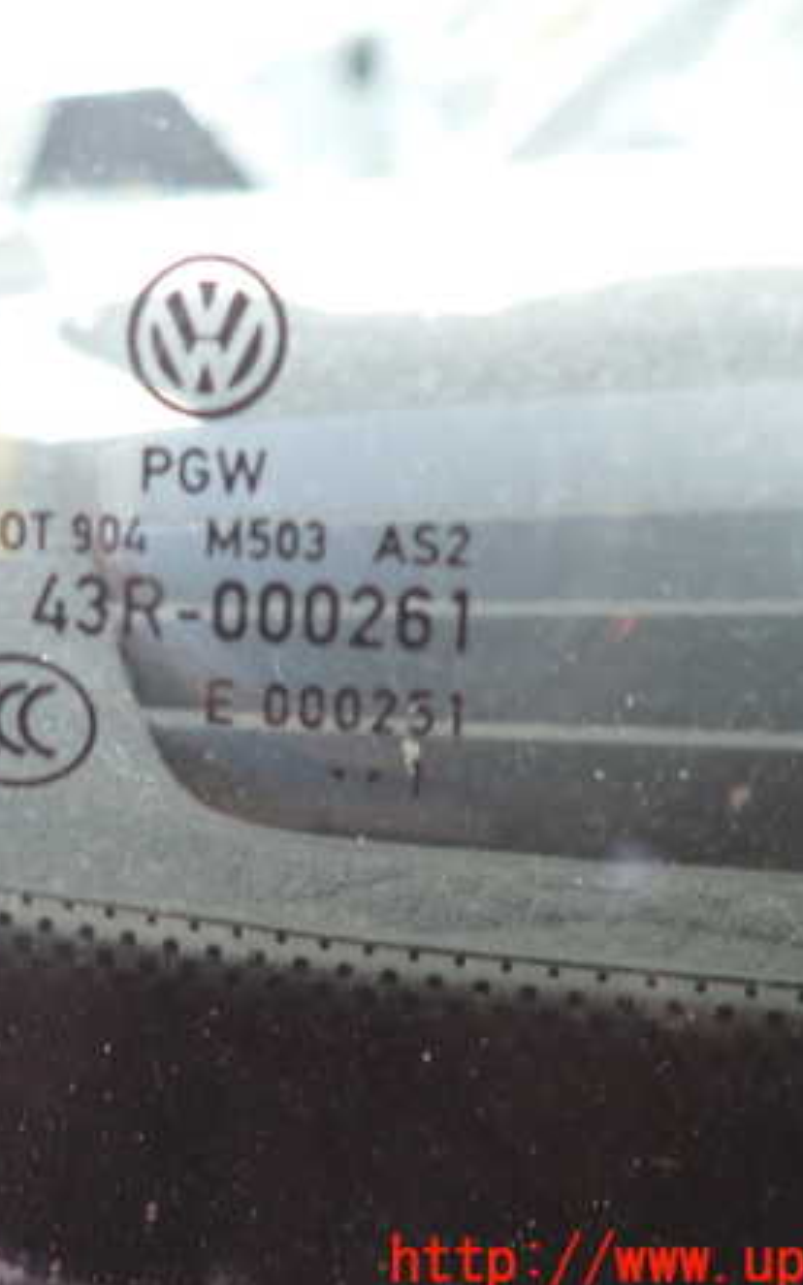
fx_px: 1261
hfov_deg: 34.4
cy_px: 645
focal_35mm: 36
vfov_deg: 54.0
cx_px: 175
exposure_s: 1/50
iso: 200
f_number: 2
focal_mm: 4.5
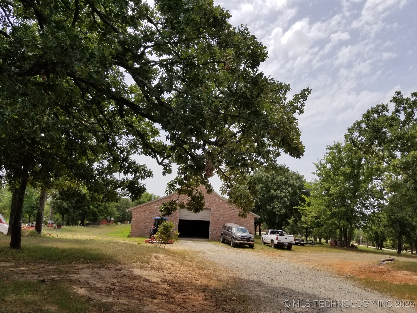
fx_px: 313
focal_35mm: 26
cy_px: 156
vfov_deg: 53.1
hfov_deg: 67.3
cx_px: 208
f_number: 1.7
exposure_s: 1/3690
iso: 50
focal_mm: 4.3
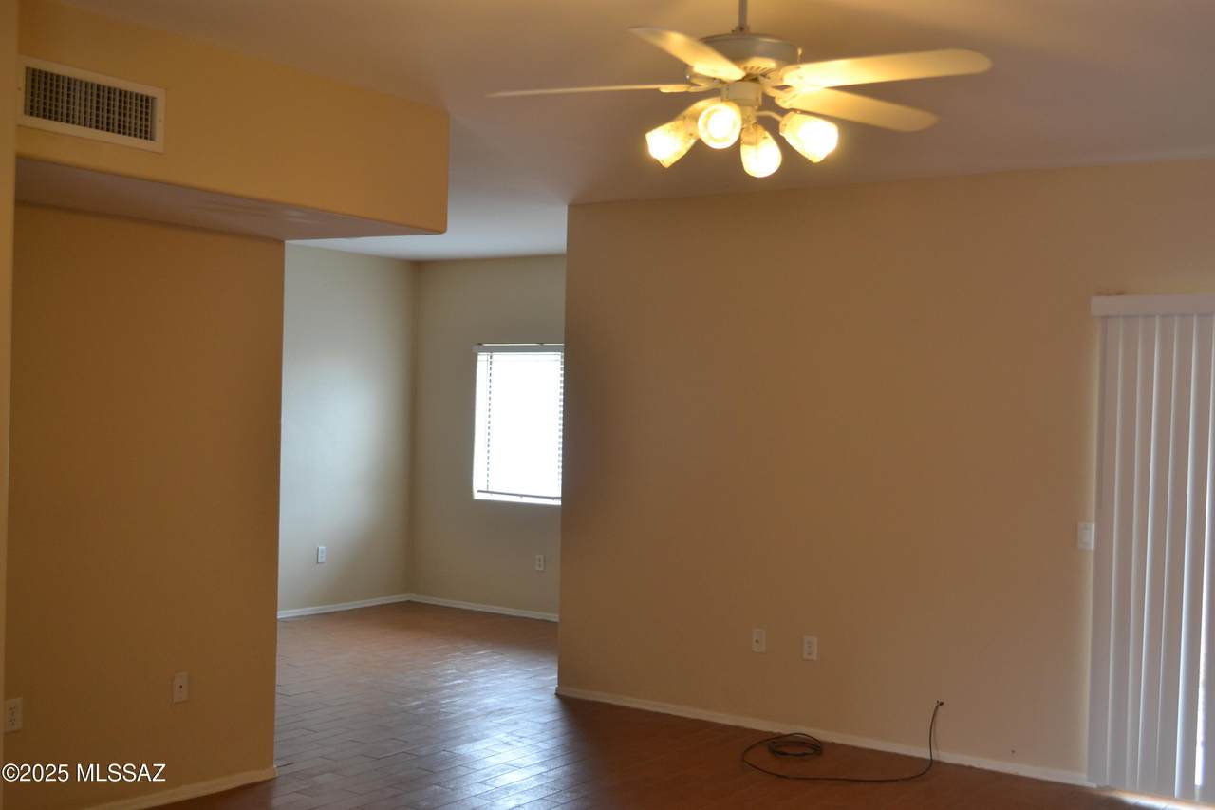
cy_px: 405
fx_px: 1316
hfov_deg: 49.6
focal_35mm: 39
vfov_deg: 34.2
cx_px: 608
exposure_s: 1/50
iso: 400
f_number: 4.2
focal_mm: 26
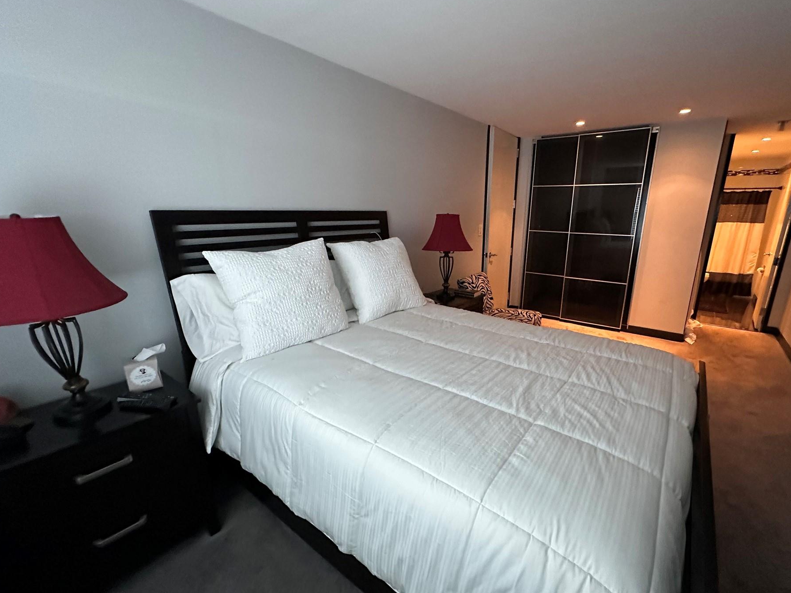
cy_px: 312
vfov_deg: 78.0
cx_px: 439
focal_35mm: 16
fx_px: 366
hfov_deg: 94.1
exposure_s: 1/60
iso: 640
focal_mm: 2.22
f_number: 2.2
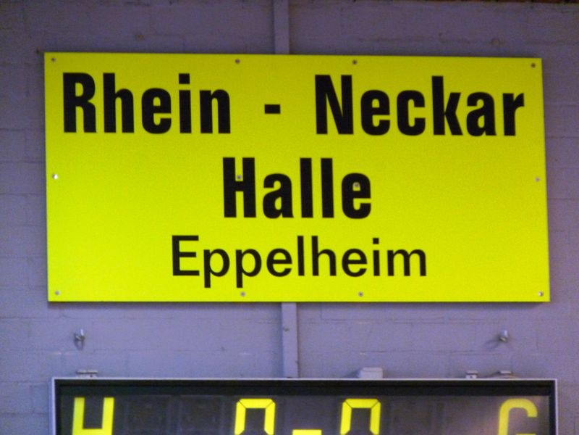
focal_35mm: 306
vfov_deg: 4.9
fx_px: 5118
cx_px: 290
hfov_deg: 6.5
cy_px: 218
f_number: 3.7
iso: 800
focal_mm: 54.4
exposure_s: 1/30
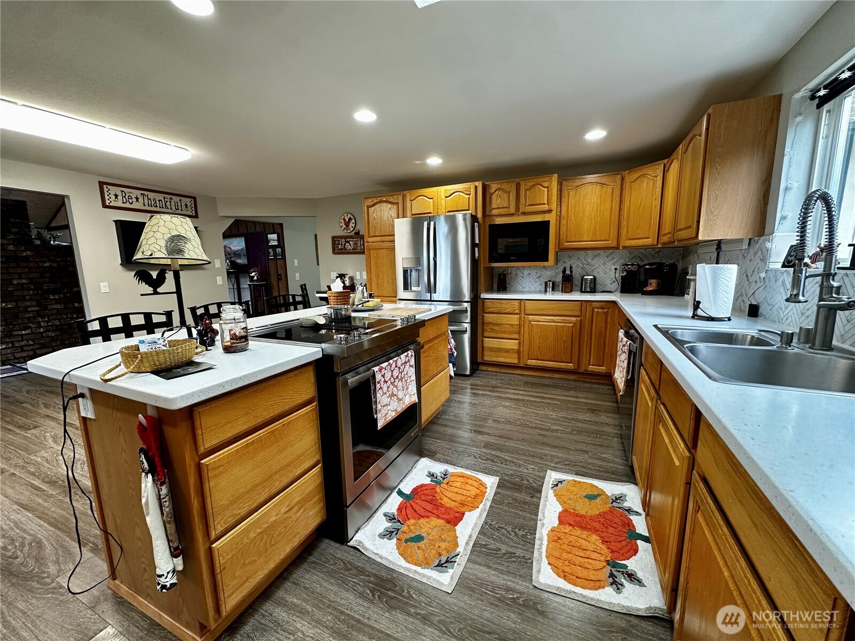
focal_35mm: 14
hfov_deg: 102.1
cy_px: 320
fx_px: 346
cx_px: 428
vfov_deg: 85.7
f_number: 2.2
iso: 250
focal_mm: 2.22
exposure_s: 1/60
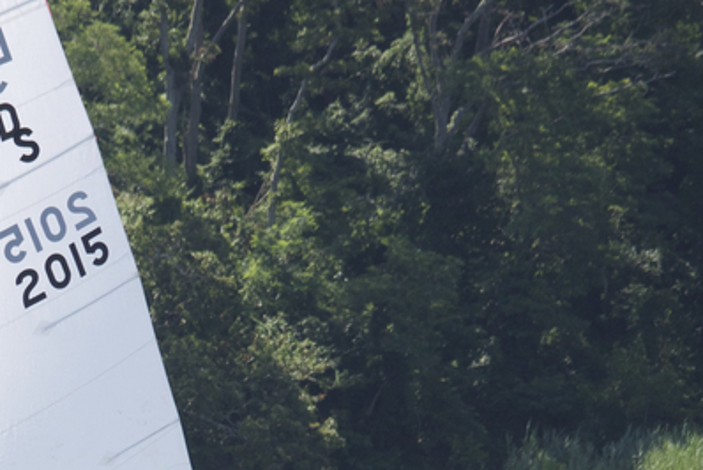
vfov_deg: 1.7
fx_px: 16024
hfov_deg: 2.5
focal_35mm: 820
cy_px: 540
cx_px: -124
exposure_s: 1/640
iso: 160
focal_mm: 118.4
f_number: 5
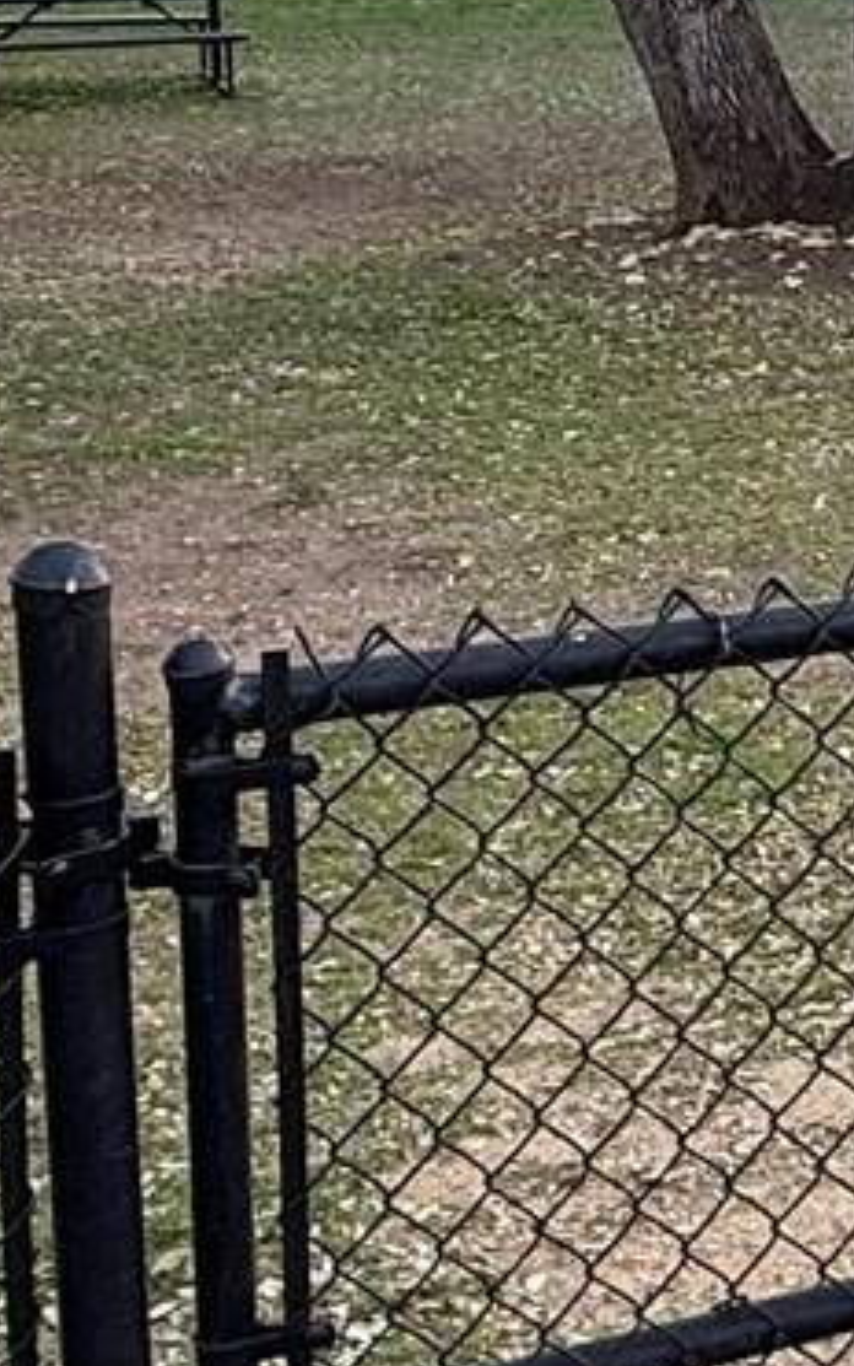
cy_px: 239
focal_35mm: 82
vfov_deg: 24.7
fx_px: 3052
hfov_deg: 14.7
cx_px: 1303
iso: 80
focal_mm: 2.22
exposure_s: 1/99
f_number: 2.2
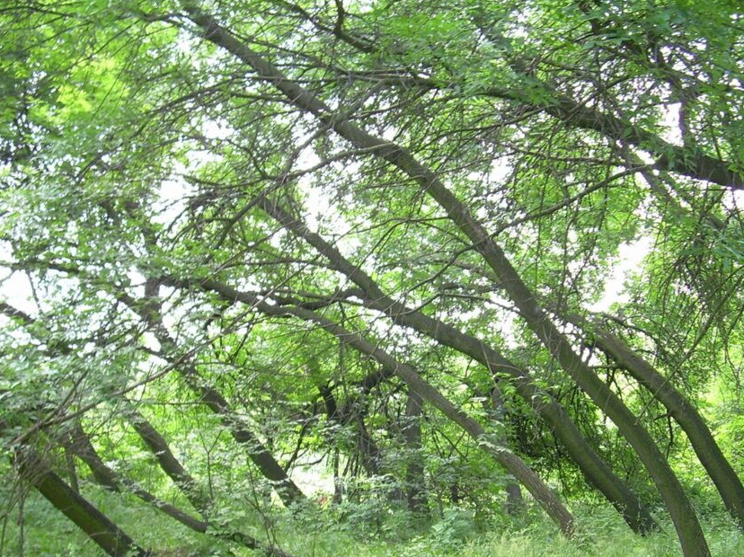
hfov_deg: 40.4
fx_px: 1010
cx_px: 398
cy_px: 338
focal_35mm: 47
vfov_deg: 30.8
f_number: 2.8
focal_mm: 6.3
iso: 50
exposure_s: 1/30
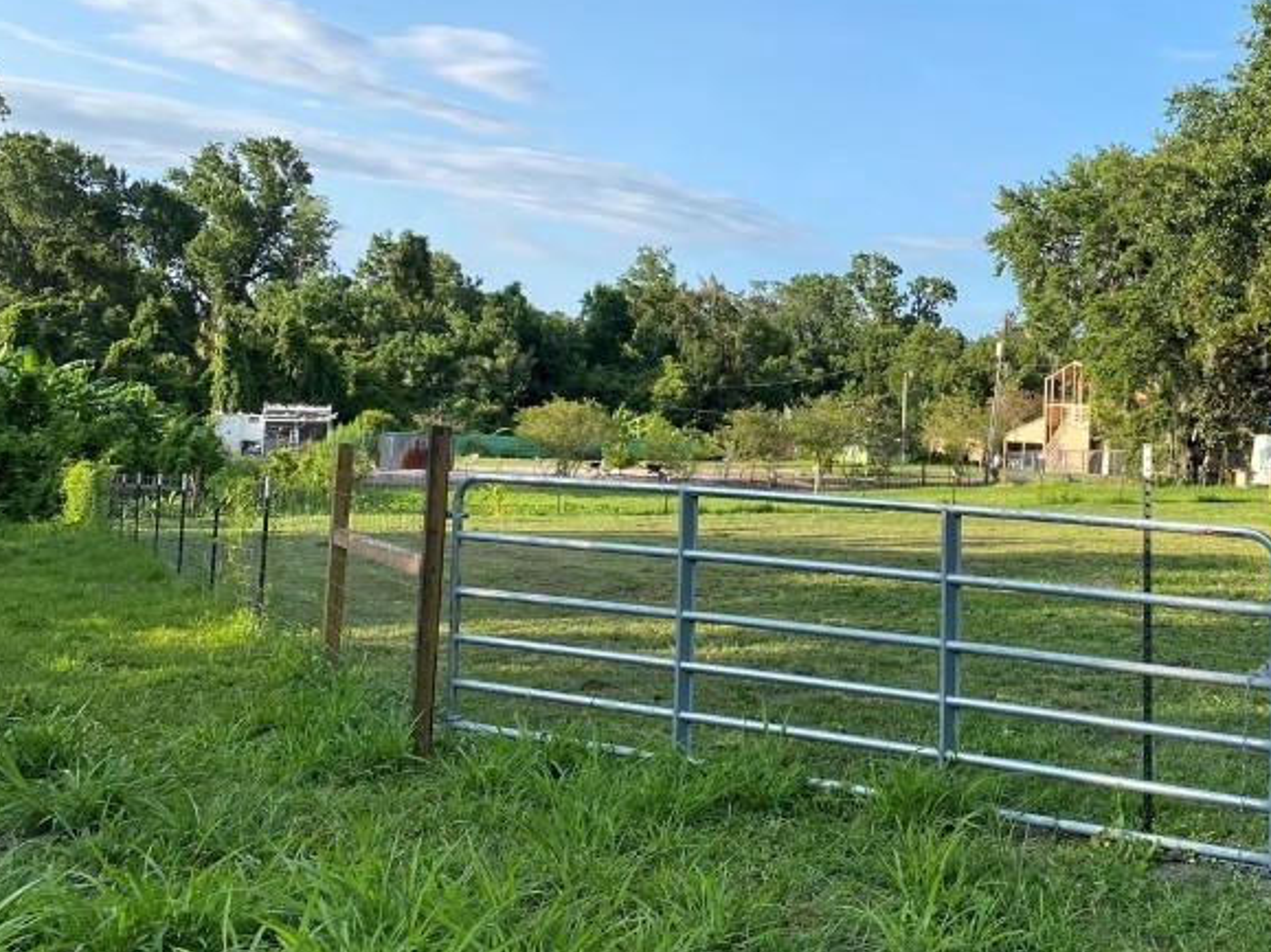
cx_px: 1005
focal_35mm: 46
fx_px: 1689
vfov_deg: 31.5
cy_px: 408
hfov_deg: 39.7
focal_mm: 4.25
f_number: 1.8
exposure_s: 1/1206
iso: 32
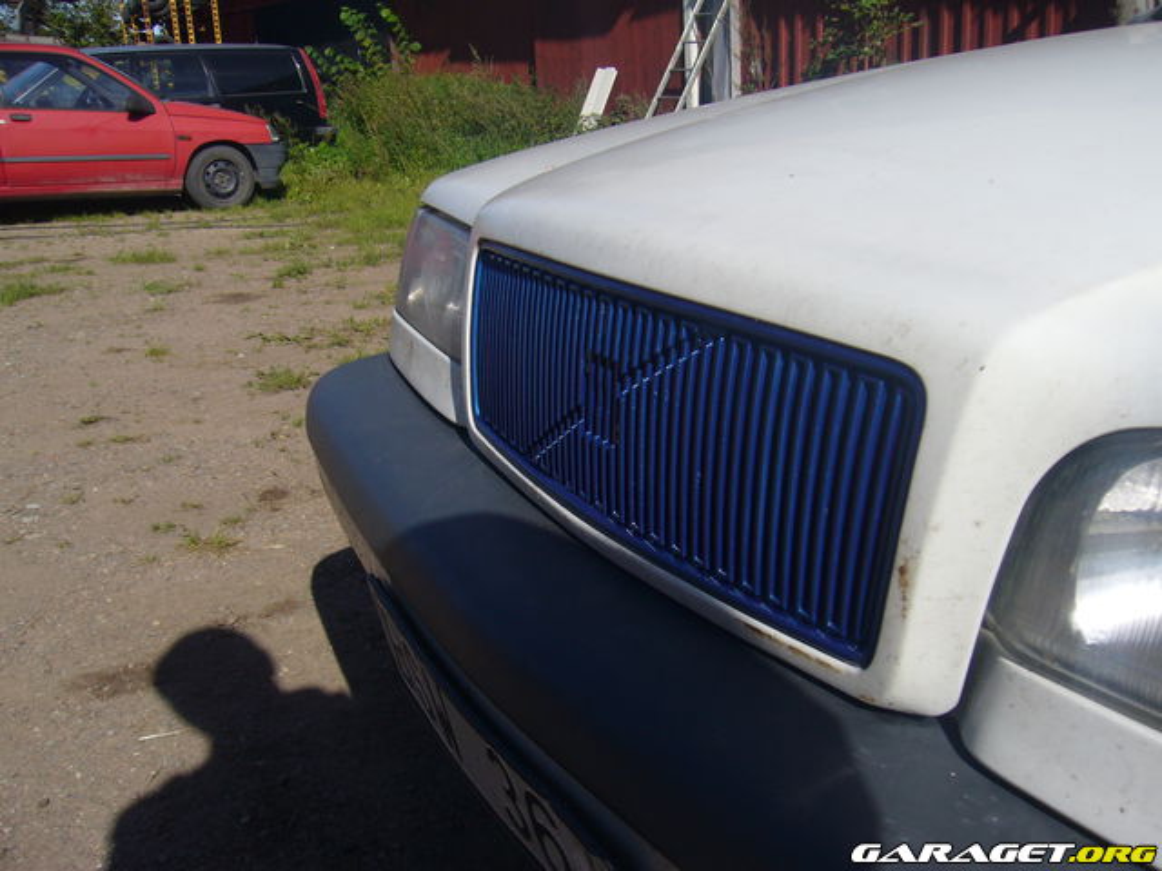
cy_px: 436
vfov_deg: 40.7
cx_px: 581
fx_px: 1175
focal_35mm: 35
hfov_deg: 52.6
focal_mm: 5.8
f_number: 5.6
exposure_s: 1/500
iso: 80
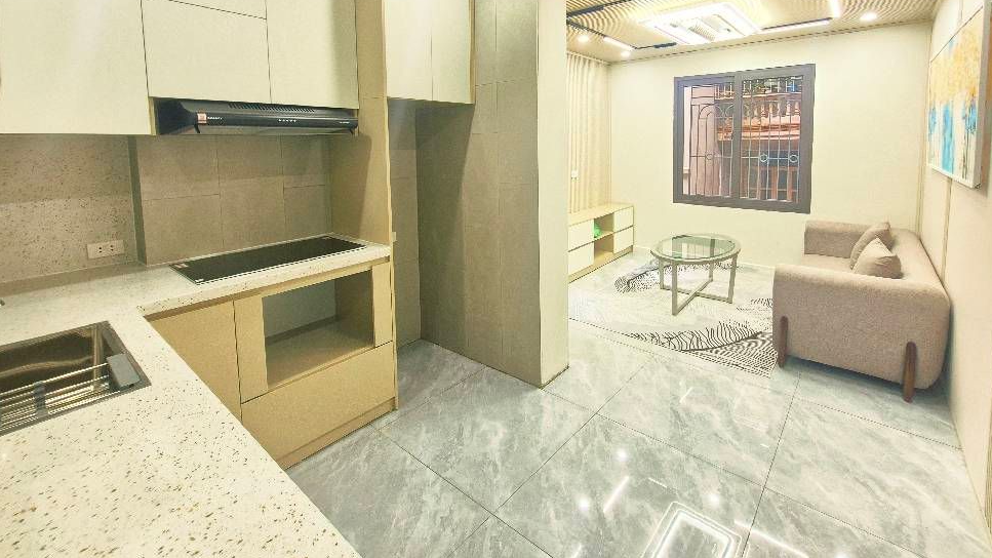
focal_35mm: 15
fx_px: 395
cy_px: 183
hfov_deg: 102.9
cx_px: 522
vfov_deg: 68.4
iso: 250
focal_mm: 2.2
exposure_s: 1/50
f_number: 2.2
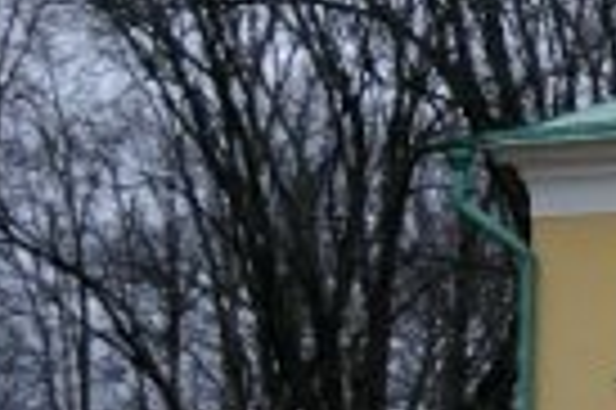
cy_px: 475
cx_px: 1749
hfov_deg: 7.8
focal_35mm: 236
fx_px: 4033
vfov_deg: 5.8
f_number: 5.6
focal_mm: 24
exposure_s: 1/125
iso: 500
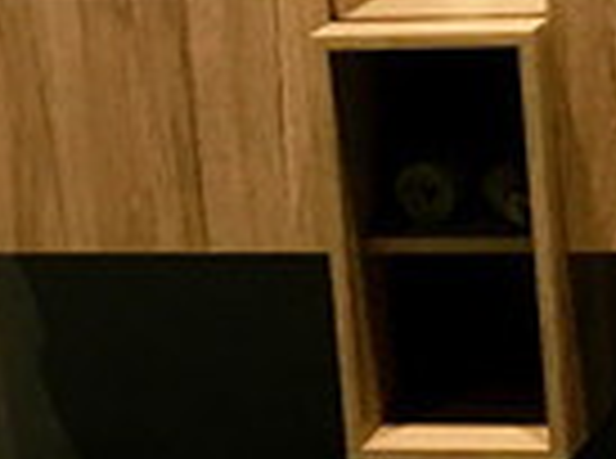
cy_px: -70
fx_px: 3390
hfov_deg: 10.3
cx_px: 620
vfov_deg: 7.7
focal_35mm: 191
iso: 50
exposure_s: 1/33
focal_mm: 4.15
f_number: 2.2
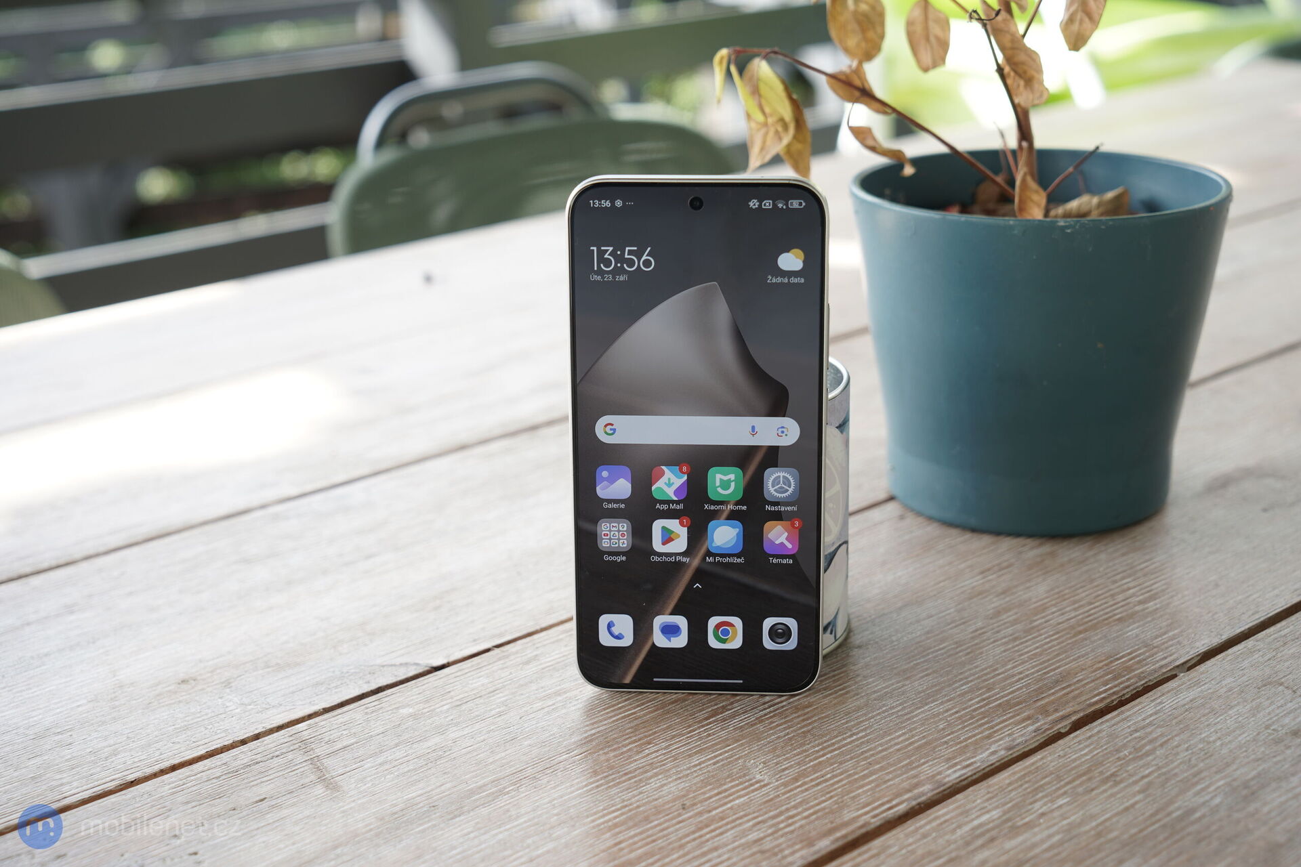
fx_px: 1843
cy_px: 434
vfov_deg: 26.5
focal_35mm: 51
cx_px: 650
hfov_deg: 38.9
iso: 200
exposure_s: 1/125
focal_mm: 51
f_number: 5.6
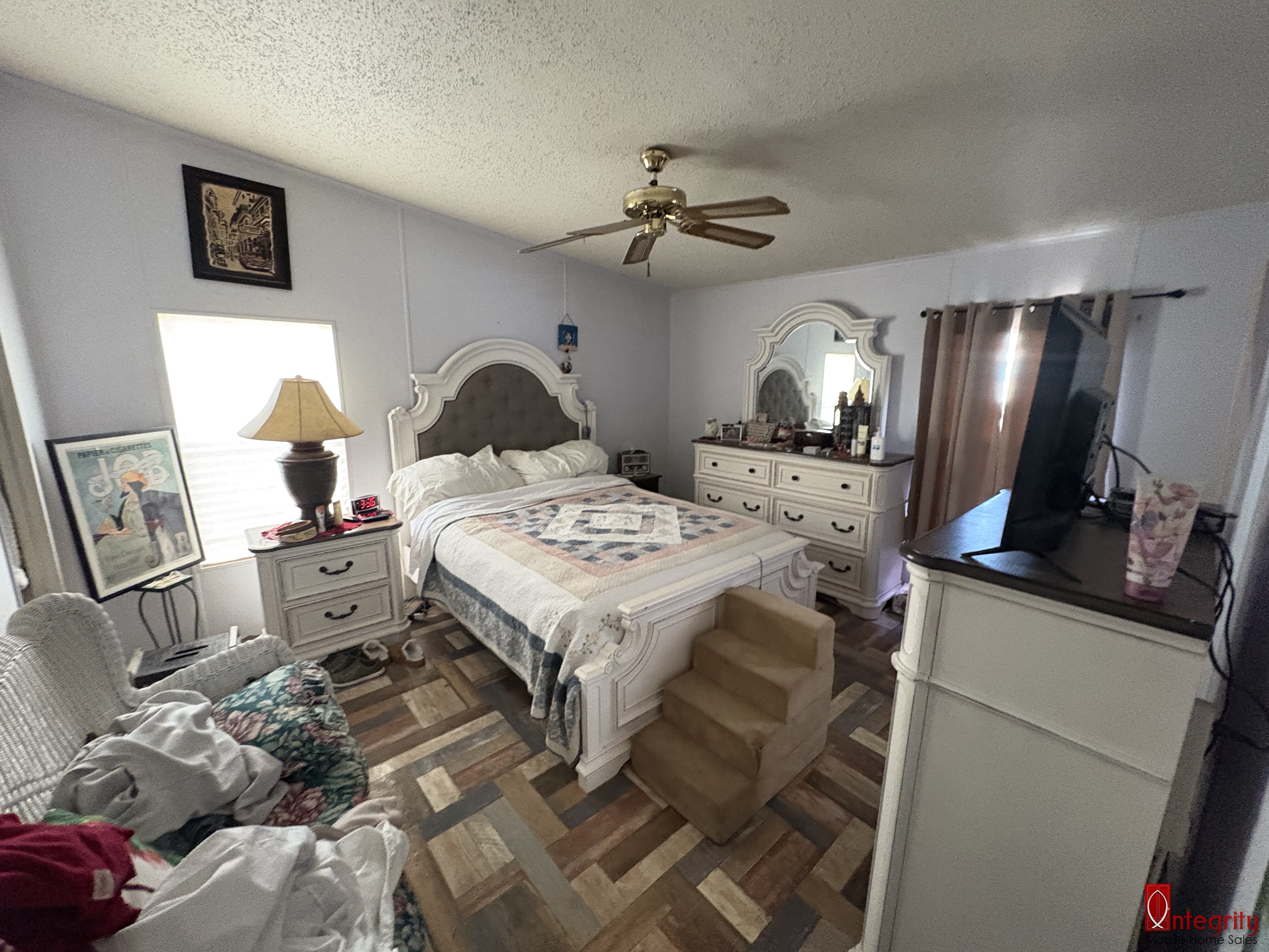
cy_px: 476
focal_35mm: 14
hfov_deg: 102.1
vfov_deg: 85.7
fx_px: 513
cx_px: 634
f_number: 2.2
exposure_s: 1/53
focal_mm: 2.22
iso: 1000
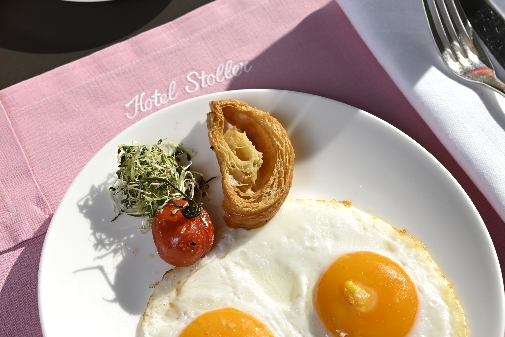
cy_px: 208
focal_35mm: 75
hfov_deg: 26.9
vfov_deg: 18.2
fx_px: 1052
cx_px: 183
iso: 31
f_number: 5.6
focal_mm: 42
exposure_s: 1/200
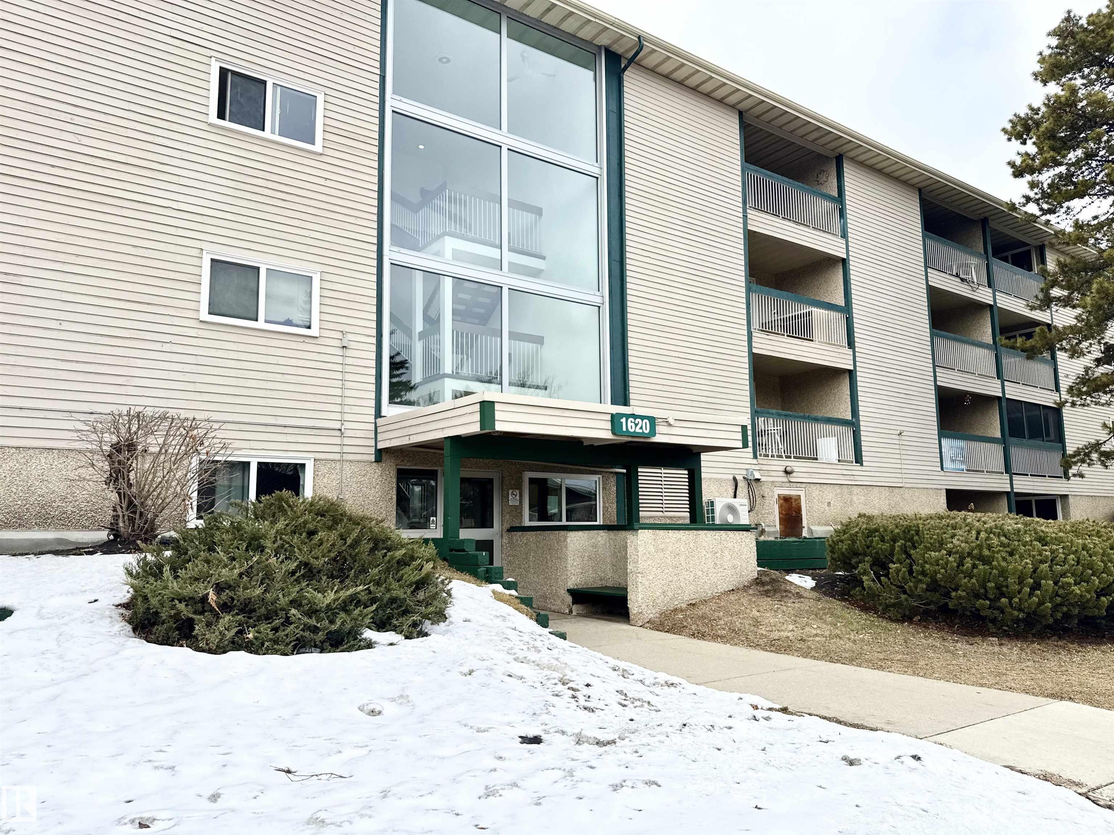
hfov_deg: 71.6
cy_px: 418
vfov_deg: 56.8
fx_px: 772
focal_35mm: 24
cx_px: 557
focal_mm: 6.76
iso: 80
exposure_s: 1/2801
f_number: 1.78
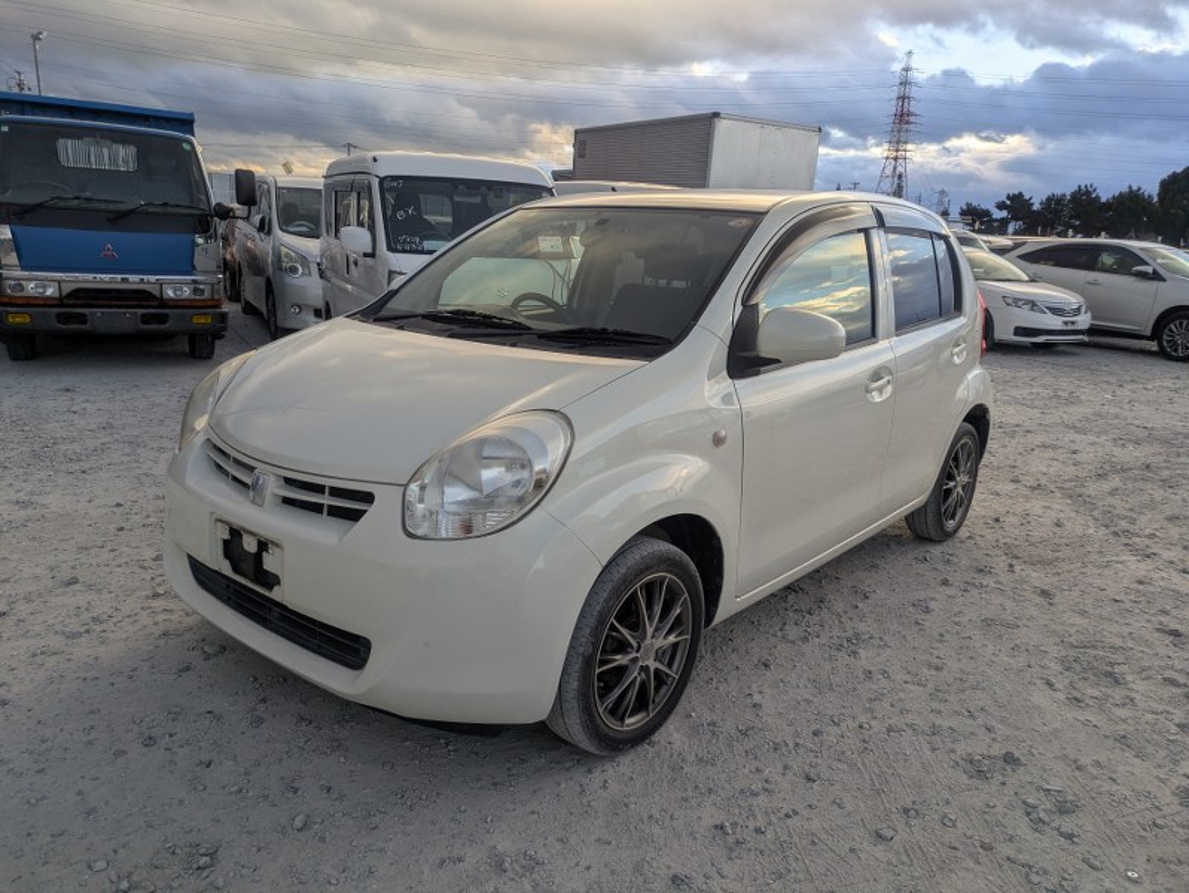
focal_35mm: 25
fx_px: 859
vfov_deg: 54.9
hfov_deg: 69.4
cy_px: 446
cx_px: 594
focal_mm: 5.43
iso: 43
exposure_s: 1/450
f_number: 1.89
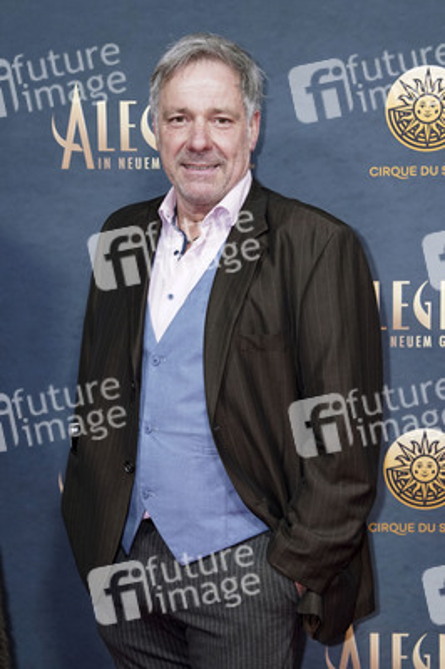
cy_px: 334
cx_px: 222
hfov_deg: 19.4
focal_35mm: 70
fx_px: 1300
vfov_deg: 28.9
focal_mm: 70
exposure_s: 1/200
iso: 2500
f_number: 4.5
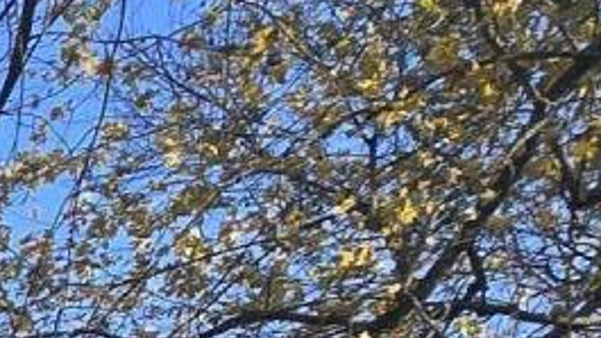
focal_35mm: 107
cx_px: -1170
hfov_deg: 11.6
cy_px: 955
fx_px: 1705
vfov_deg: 9.4
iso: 50
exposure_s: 1/1235
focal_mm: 2.2
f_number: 2.2
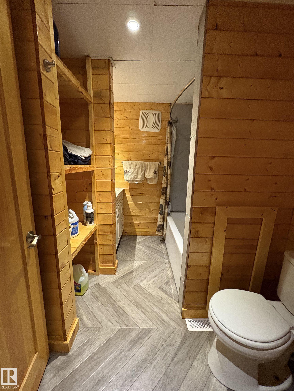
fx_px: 159
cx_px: 147
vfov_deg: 102.1
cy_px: 196
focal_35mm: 14
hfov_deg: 85.7
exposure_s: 1/60
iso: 800
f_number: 2.2
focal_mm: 2.22
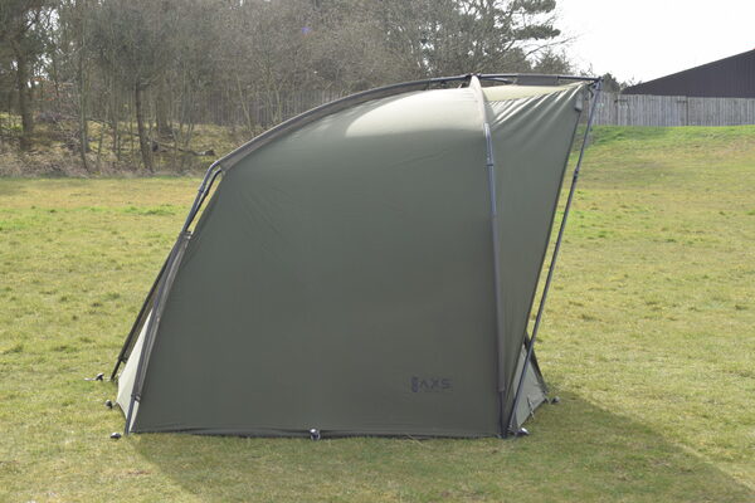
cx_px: 378
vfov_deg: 19.7
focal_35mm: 69
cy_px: 252
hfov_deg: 29.2
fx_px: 1447
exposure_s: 1/250
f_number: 8
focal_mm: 46
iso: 200
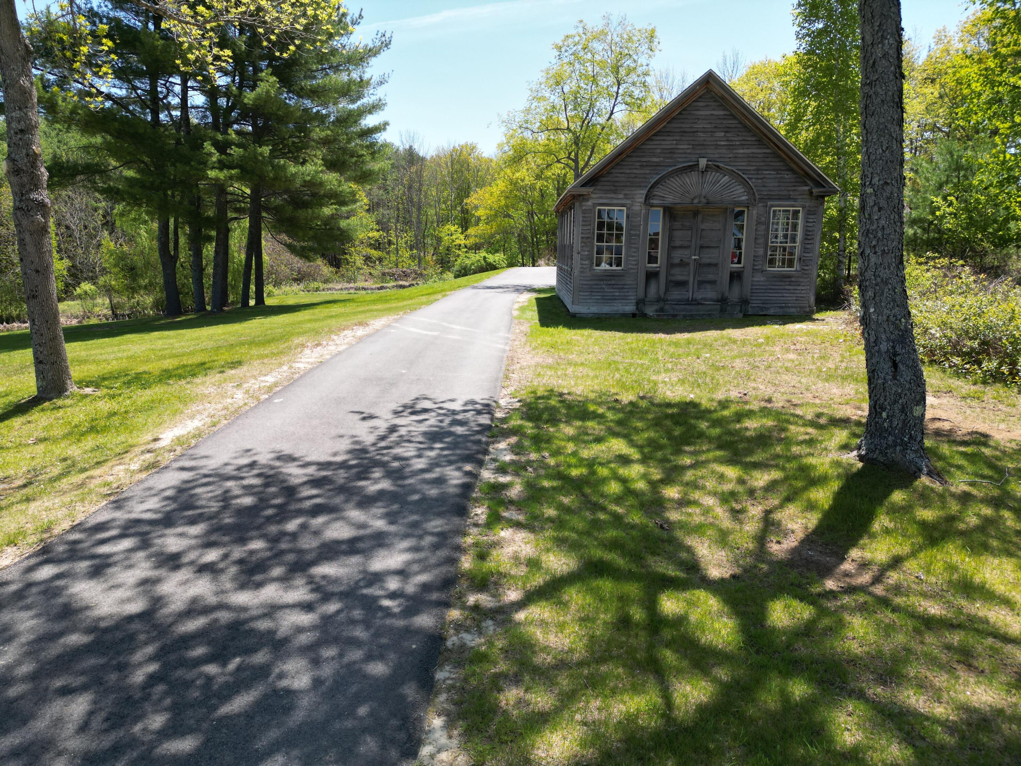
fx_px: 708
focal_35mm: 24
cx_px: 510
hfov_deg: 71.6
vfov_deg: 56.8
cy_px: 383
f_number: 1.7
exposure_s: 1/1500
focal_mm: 6.72
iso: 130
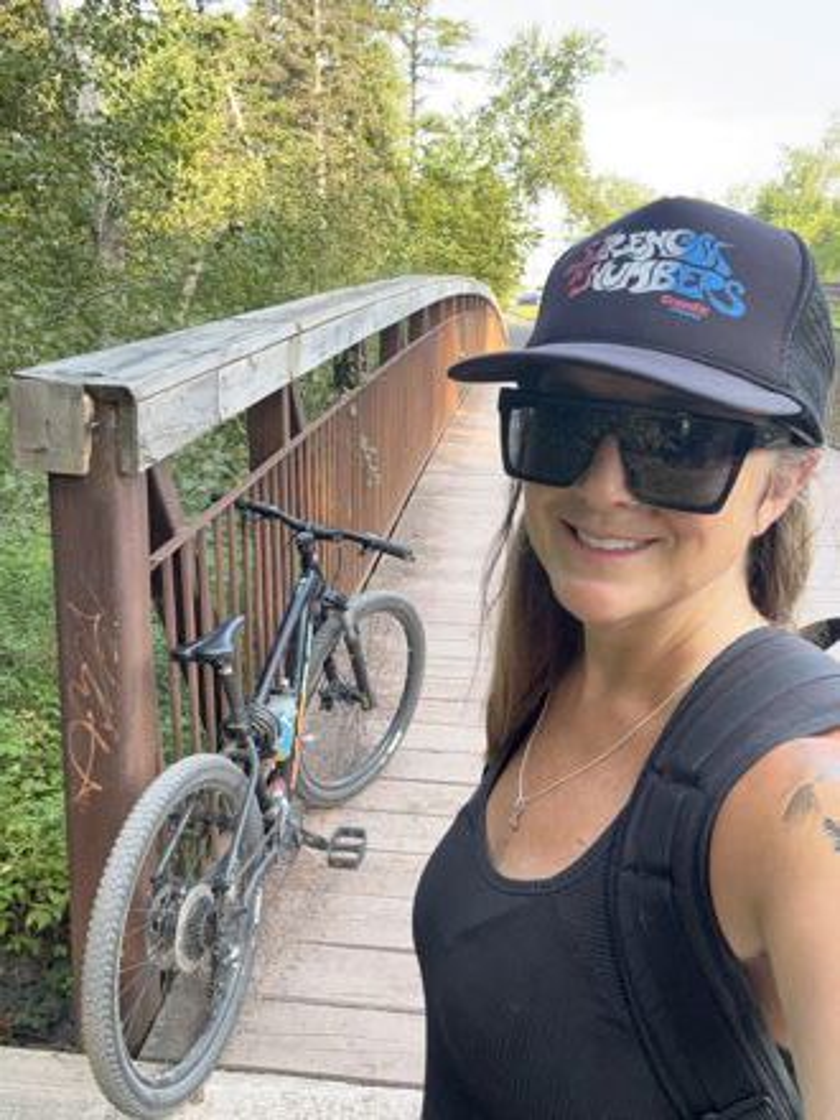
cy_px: 560
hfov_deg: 46.8
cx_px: 420
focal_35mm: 30
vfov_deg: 60.0
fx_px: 971
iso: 64
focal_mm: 2.69
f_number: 1.9
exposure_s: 1/121
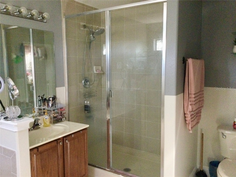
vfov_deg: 45.4
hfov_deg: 58.4
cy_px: 88
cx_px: 118
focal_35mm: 31
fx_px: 211
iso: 200
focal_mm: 3.3
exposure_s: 1/20
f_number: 2.4
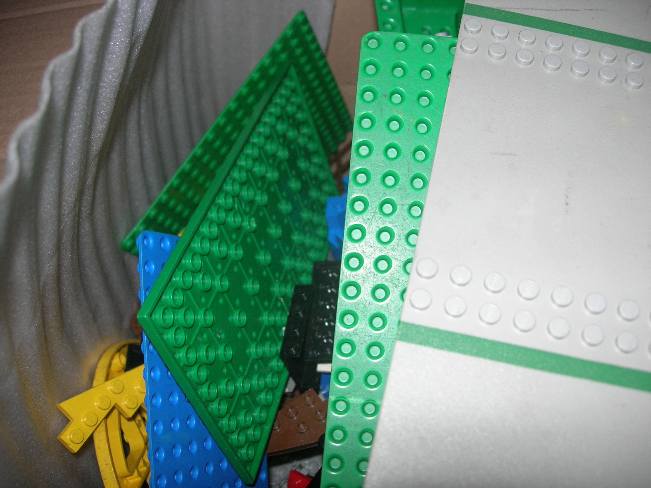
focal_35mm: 38
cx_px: 326
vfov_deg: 37.7
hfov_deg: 49.0
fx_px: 715
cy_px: 244
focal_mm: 7.8
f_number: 2.8
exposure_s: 1/60.1
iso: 64
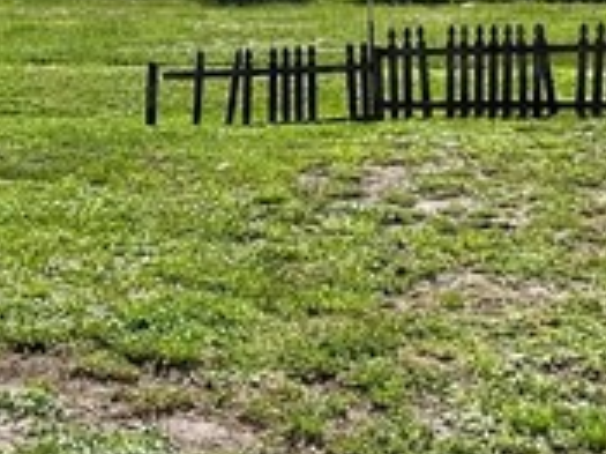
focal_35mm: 82
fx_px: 1435
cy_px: 90
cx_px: 180
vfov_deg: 17.8
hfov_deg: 23.7
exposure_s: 1/2506
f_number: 2.2
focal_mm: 2.22
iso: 50
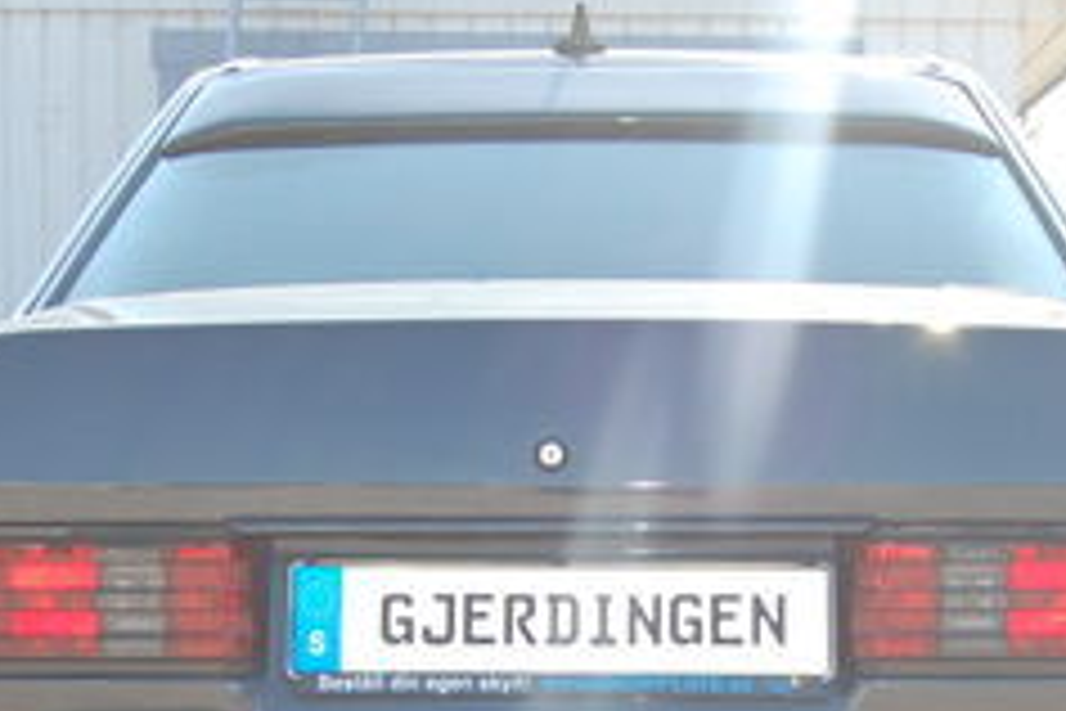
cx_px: 612
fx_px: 2635
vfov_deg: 15.1
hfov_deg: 22.9
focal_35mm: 89
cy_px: 680
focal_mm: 22
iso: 400
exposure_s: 1/500
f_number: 5.6
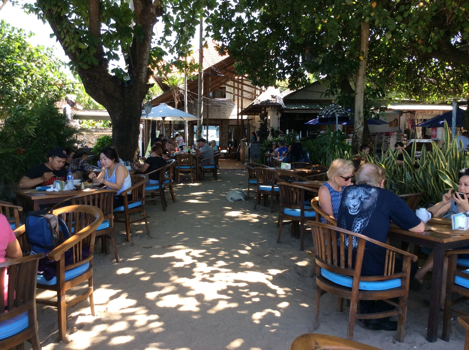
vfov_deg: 44.1
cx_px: 234
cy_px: 175
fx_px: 433
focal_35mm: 32
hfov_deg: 56.9
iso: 32
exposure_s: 1/140
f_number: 2.4
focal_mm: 3.3
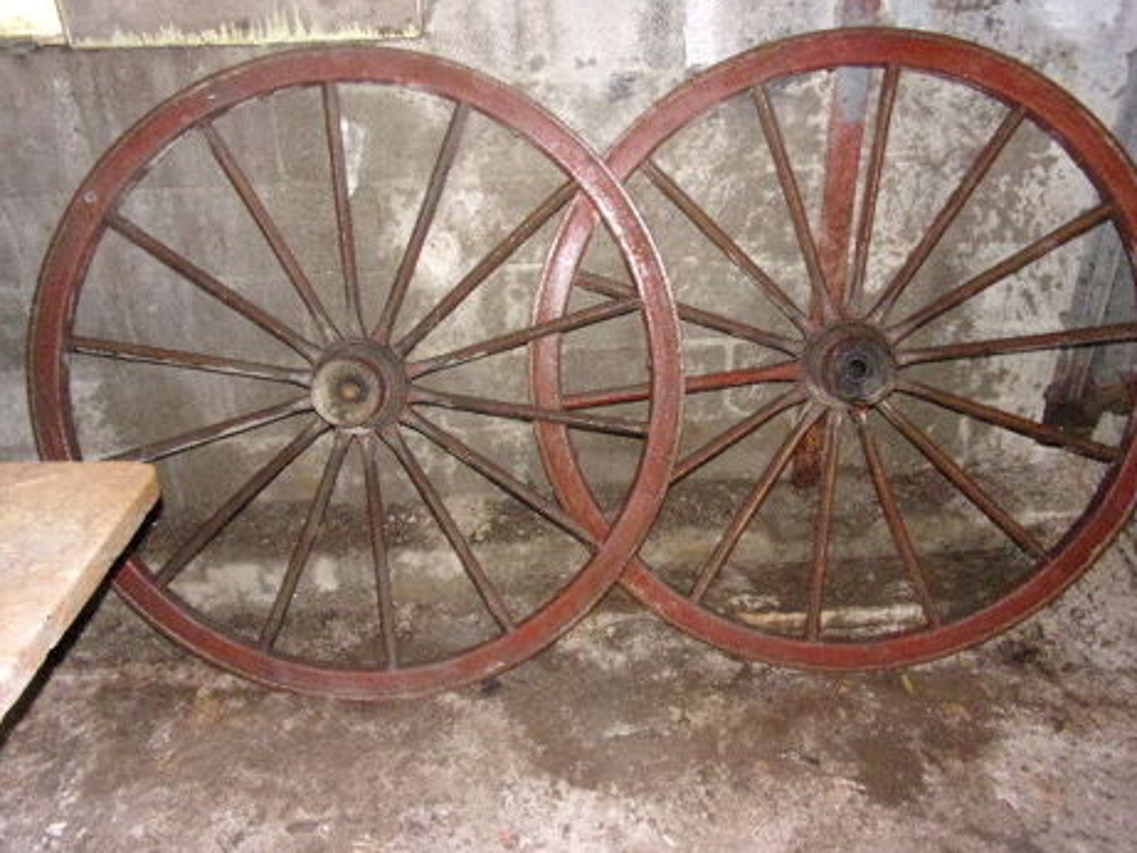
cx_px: 550
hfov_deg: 69.4
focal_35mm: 25
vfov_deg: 54.9
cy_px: 414
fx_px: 821
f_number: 3.3
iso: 500
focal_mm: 4.3
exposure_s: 1/34
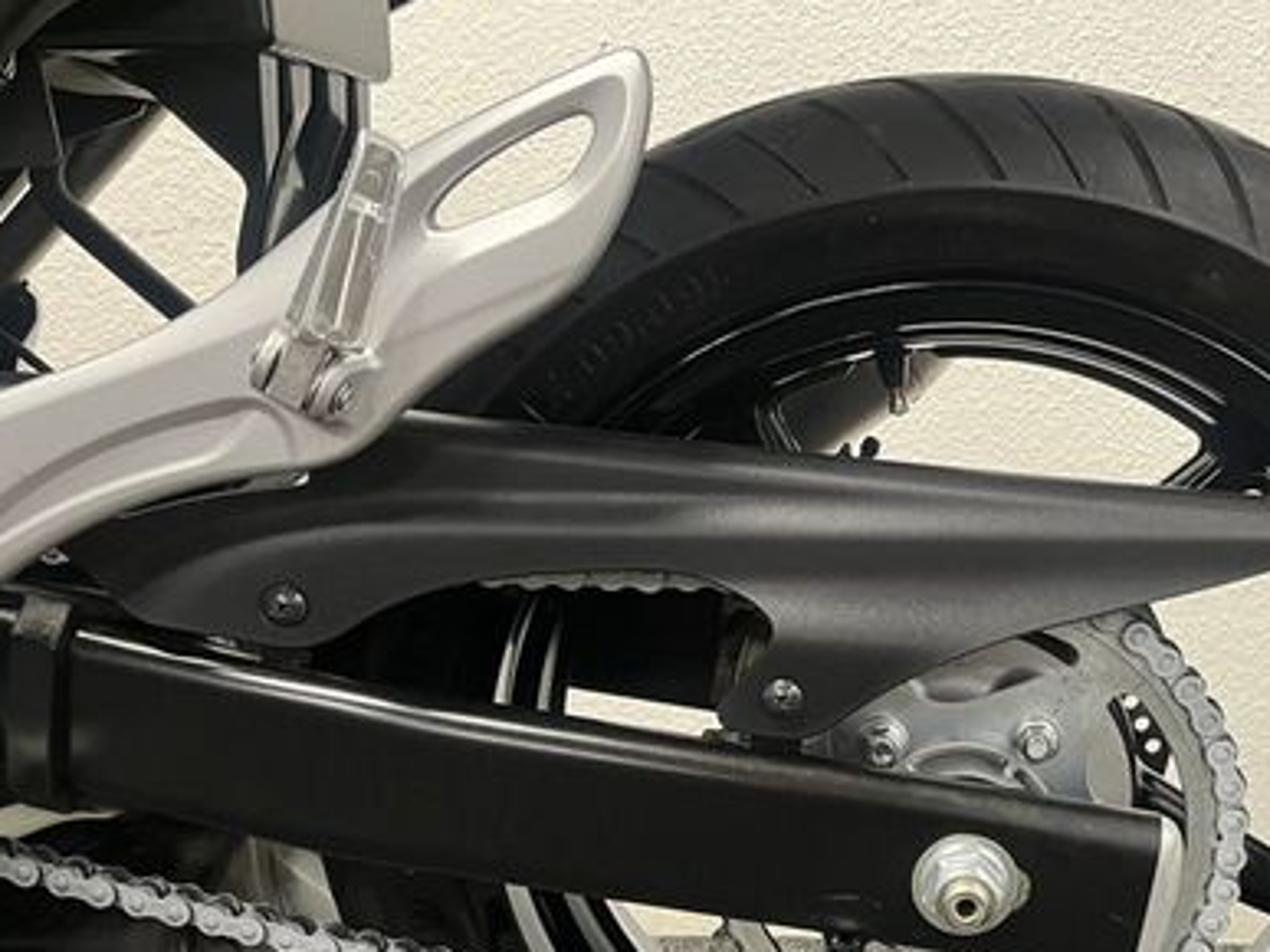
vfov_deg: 33.0
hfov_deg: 42.8
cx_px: 912
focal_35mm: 43
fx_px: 1577
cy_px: 703
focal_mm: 5.1
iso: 250
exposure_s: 1/50
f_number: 1.6
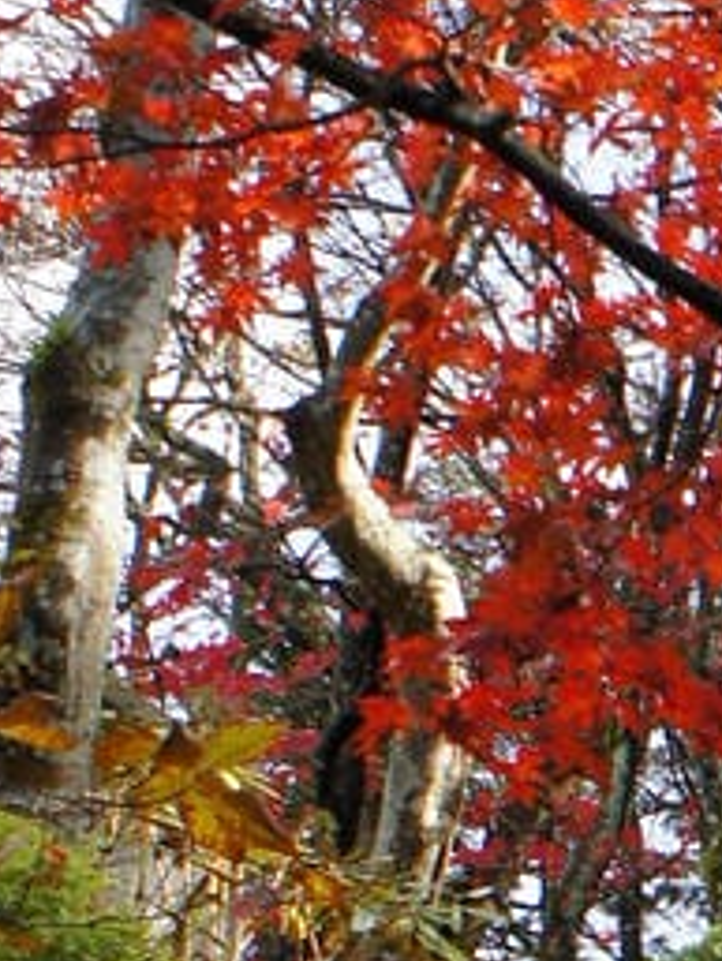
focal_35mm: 270
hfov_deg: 5.4
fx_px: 7502
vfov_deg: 7.3
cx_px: 1556
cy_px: 690
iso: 200
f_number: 7.1
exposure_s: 1/125
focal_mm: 27
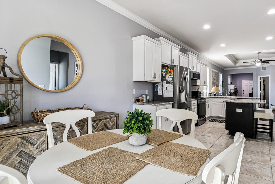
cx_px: 159
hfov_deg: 86.2
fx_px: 145
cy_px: 91
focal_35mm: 19
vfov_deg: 64.6
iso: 100
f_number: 7.1
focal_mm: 10
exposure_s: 1/5
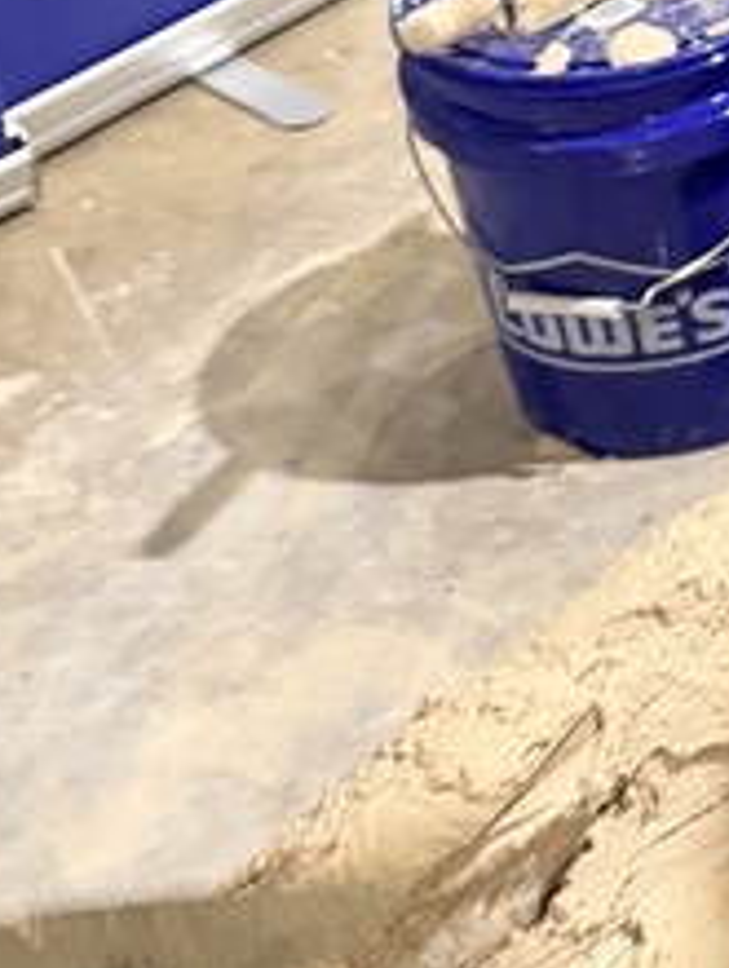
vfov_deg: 17.1
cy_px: -35
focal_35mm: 112
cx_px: 1626
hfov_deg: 11.4
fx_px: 3136
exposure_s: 1/60
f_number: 1.78
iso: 800
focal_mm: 6.76
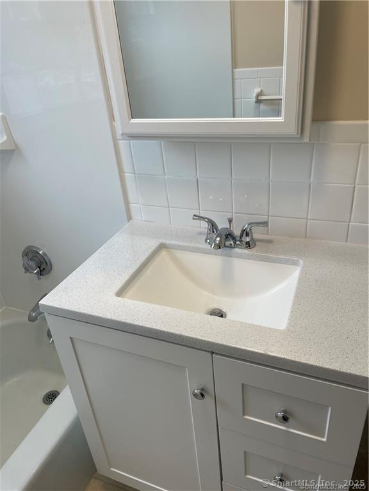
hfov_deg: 53.1
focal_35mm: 26
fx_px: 370
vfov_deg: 67.3
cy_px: 246
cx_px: 184
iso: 32
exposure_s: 1/122
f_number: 1.6
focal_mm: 4.2
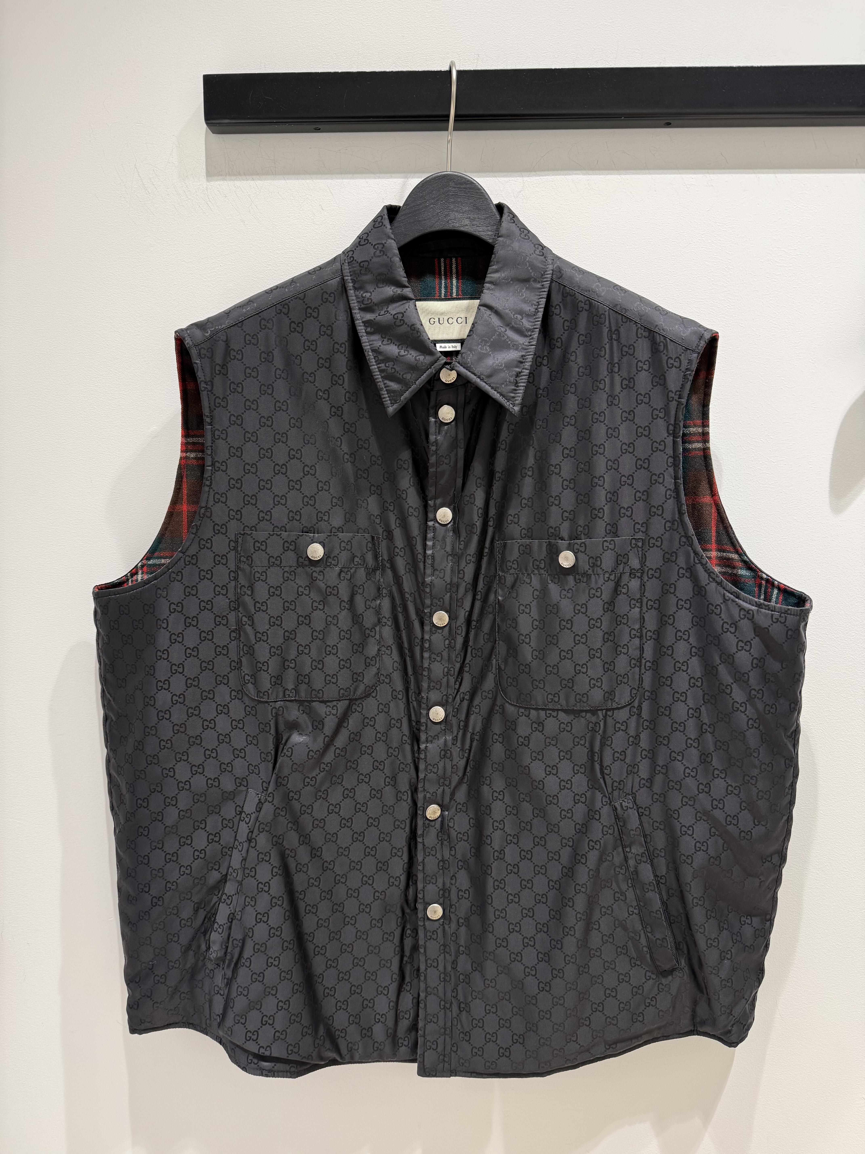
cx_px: 432
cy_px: 577
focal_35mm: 24
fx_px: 800
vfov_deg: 71.6
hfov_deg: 56.8
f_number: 1.78
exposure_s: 1/120
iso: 125
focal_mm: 6.76
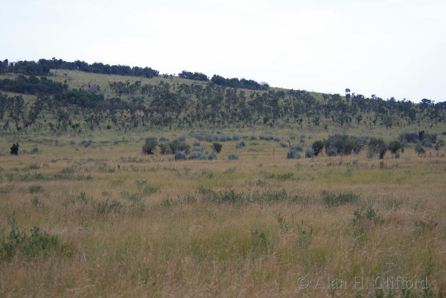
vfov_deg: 11.4
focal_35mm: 120
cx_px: 223
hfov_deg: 17.0
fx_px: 1488
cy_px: 149
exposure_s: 1/200
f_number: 4.5
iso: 100
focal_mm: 80
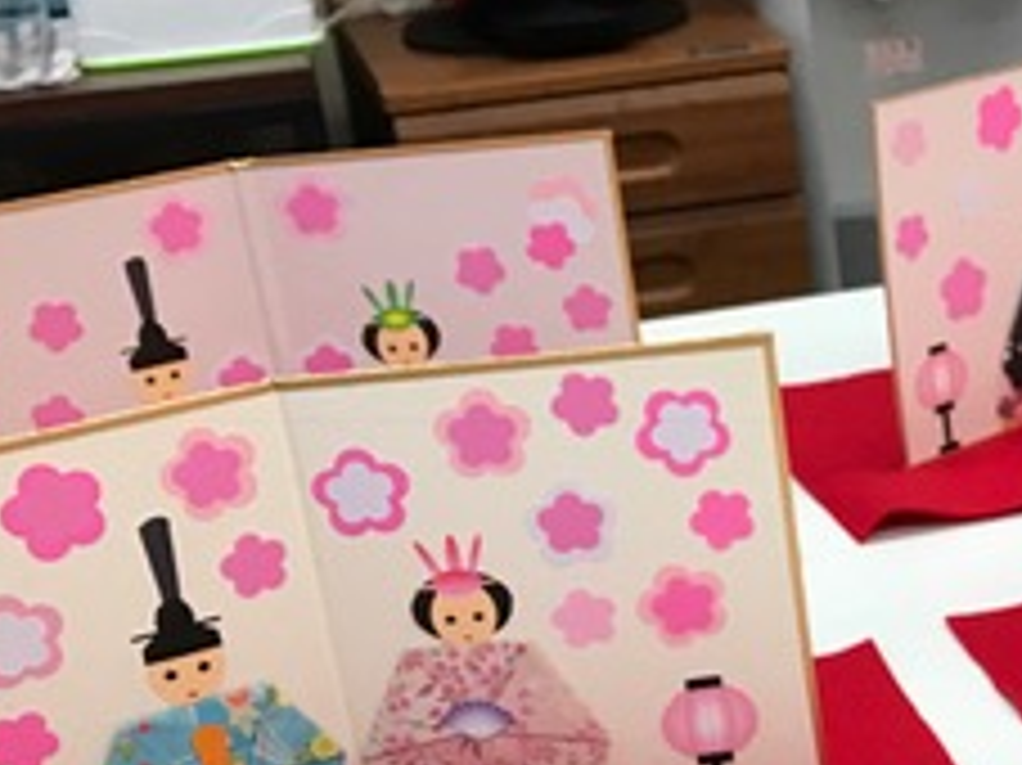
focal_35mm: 79
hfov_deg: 23.0
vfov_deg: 18.1
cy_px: 778
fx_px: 2331
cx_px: 1175
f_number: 1.8
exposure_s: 1/40
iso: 25
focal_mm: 3.99
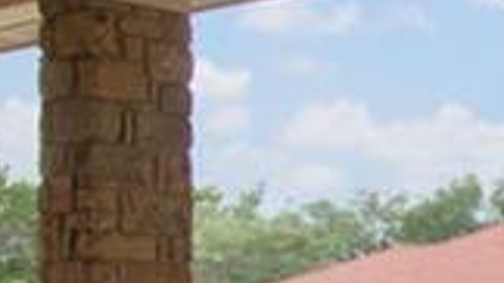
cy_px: 376
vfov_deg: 11.9
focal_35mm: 99
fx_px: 1323
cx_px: 977
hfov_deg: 16.8
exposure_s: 1/320
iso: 500
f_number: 7.1
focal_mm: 10
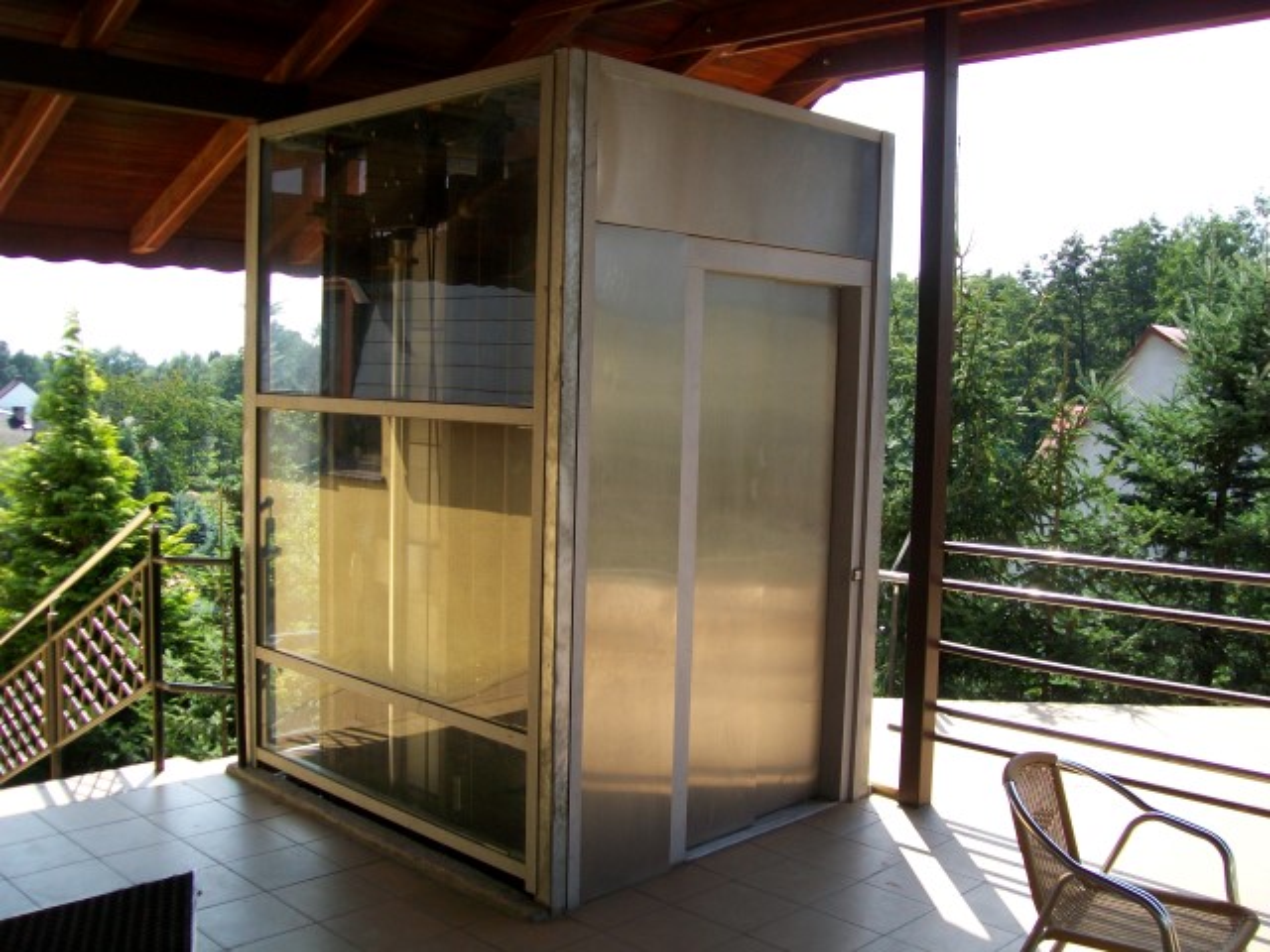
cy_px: 476
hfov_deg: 54.0
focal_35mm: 34
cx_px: 635
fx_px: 1247
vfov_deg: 41.8
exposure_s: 1/320
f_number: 2.7
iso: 64
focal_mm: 6.1
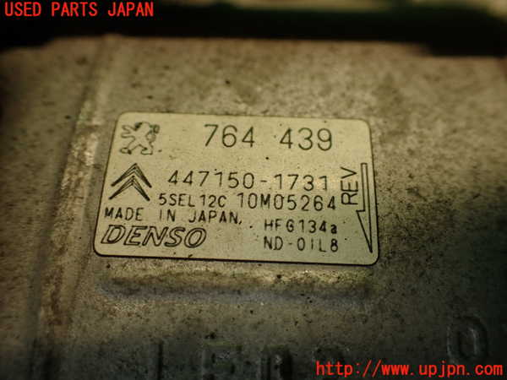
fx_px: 469
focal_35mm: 32
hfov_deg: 56.8
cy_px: 190
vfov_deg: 44.2
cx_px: 254
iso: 200
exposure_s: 1/50
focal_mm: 5.79
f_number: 2.4
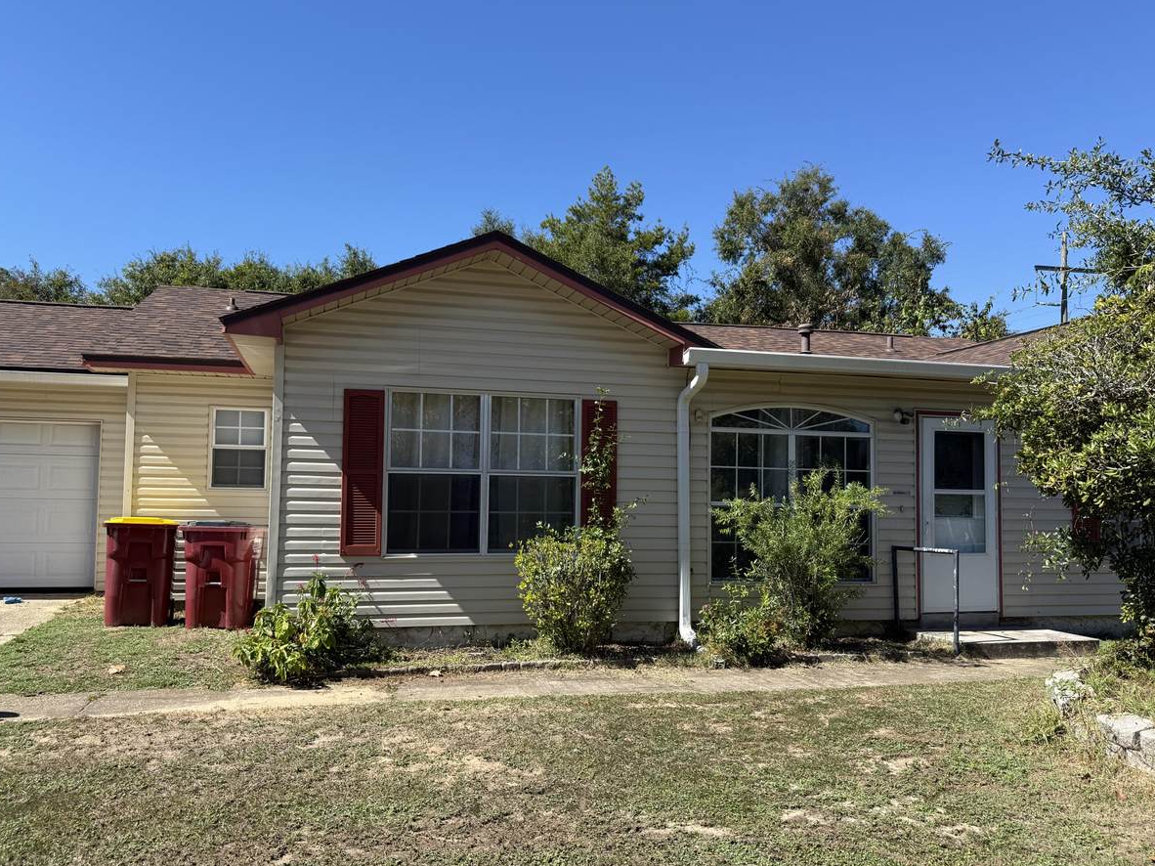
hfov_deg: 67.3
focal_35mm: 26
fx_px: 867
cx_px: 553
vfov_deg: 53.0
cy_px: 451
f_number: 1.78
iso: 80
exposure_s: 1/2907
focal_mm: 6.76
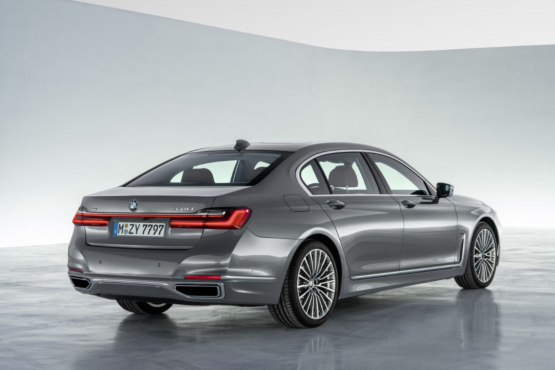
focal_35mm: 70
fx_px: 1079
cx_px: 278
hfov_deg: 28.8
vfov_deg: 19.5
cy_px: 185
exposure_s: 1/1.43
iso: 200
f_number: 16
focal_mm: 70
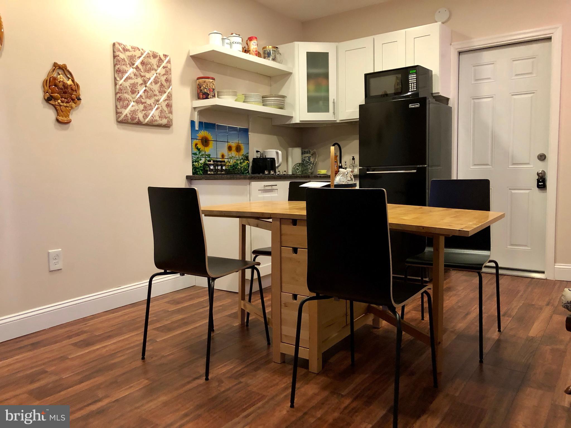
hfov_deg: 63.4
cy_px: 214
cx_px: 286
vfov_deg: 49.7
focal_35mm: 28
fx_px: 462
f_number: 1.8
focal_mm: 4
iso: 100
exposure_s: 1/7
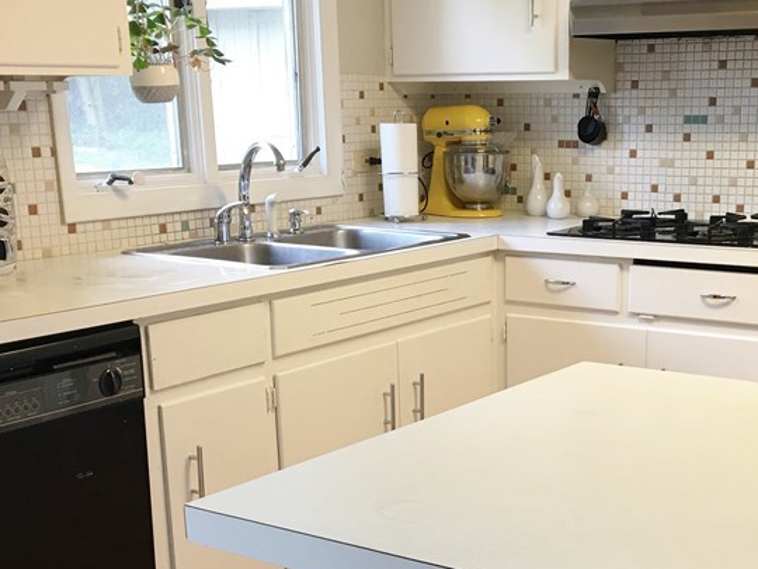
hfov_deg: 34.7
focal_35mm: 55
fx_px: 1204
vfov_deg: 26.0
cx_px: 497
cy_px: 462
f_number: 2.2
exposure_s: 1/15
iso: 32
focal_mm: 4.15
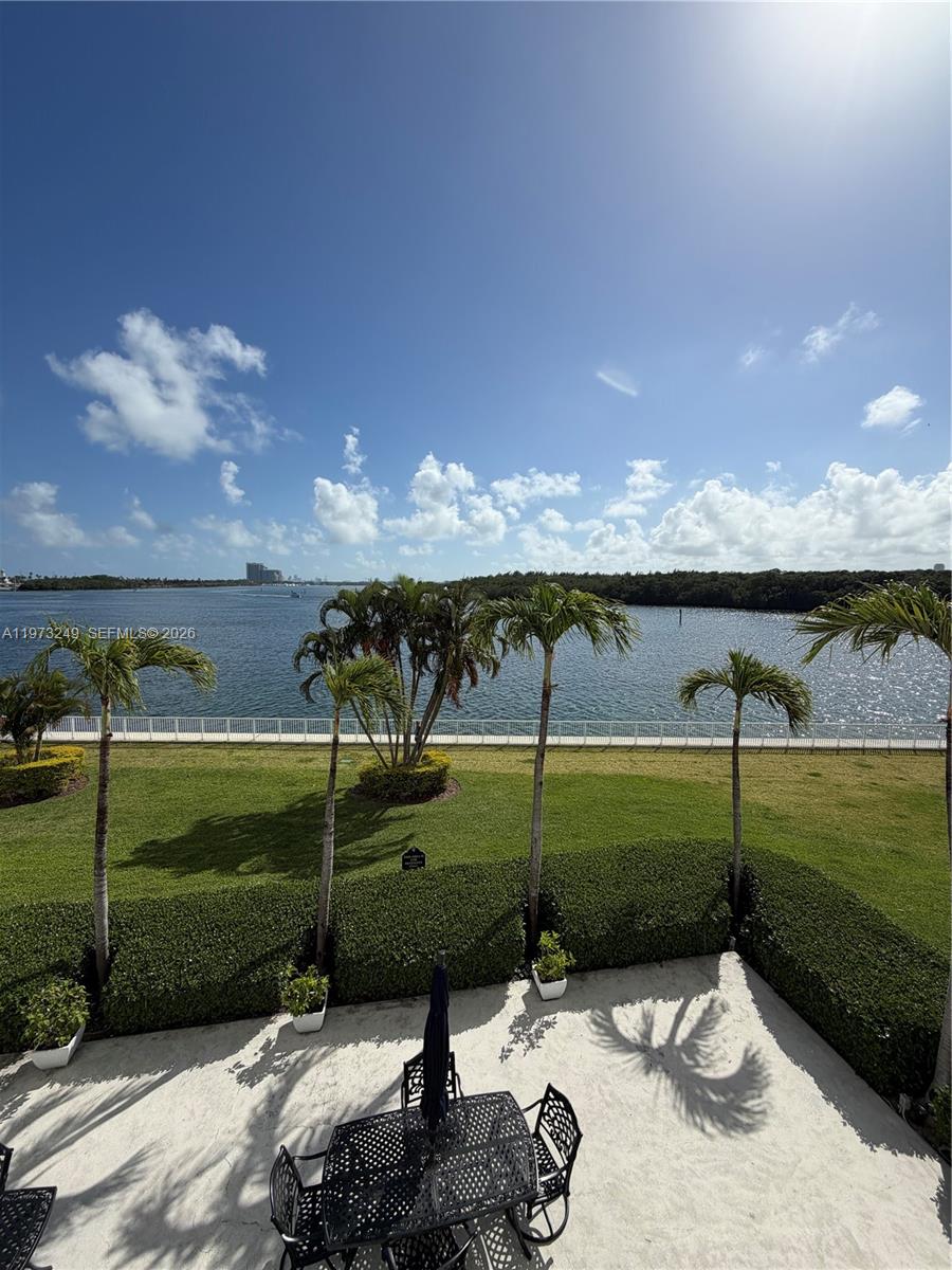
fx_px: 513
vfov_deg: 102.1
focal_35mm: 14
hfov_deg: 85.7
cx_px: 476
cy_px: 635
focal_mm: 2.22
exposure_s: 1/1901
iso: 20
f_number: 2.2
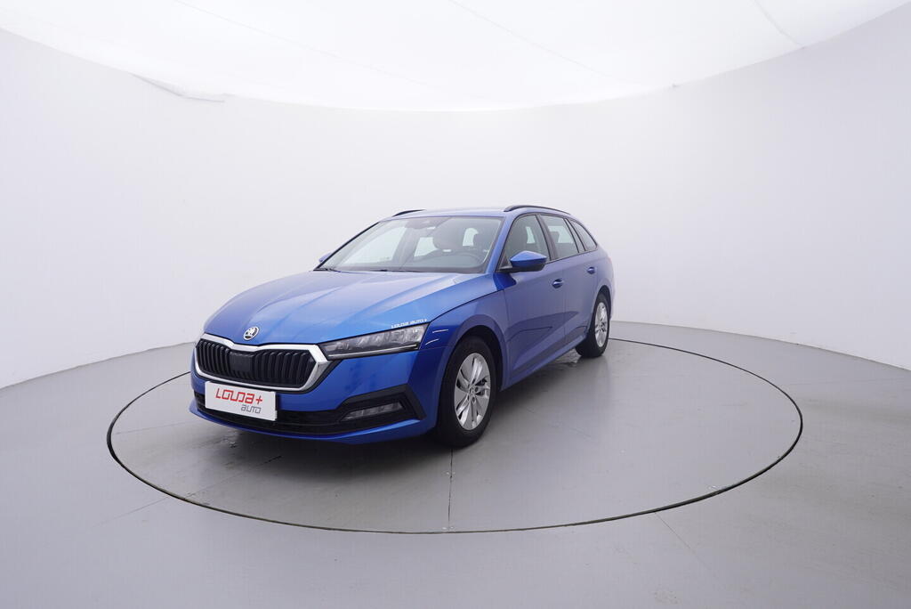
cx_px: 456
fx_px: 570
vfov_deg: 56.2
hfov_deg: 77.3
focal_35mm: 22
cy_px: 304
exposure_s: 1/80
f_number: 5
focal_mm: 15
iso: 200
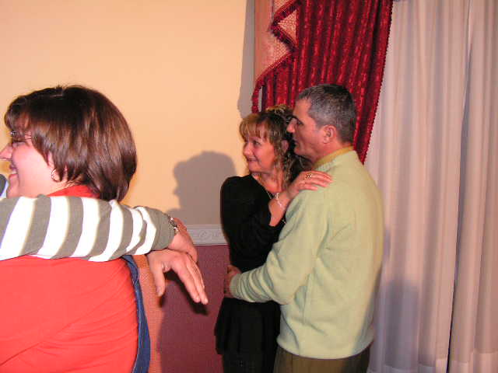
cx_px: 249
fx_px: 518
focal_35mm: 36
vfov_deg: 39.7
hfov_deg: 51.4
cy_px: 186
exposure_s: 1/40
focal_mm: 6
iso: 200
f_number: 3.2
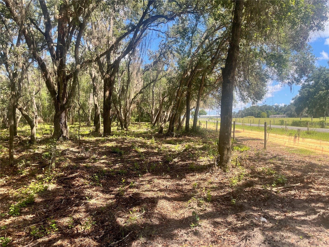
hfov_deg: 67.3
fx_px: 247
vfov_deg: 53.1
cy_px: 124
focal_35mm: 26
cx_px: 164
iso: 50
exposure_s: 1/858
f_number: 1.6
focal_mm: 5.1
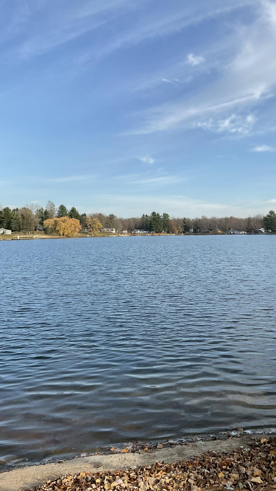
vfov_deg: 61.0
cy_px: 243
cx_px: 171
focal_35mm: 32
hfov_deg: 36.5
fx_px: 416
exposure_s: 1/1311
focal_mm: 3
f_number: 1.8
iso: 16
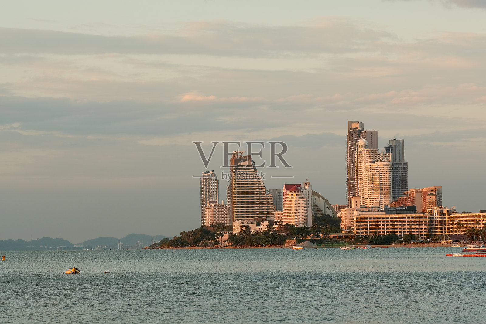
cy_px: 162
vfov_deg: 10.2
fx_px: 1823
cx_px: 243
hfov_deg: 15.2
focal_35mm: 135
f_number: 8
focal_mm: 90
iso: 200
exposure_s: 1/75
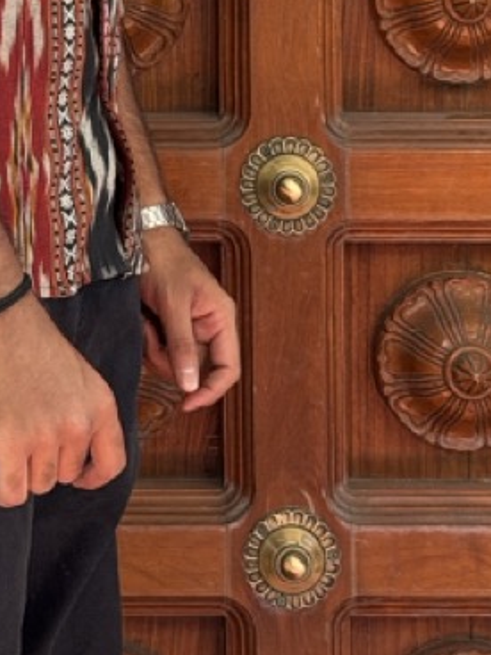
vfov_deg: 11.3
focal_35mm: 167
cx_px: -43
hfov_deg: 8.8
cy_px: -365
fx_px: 3158
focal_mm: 6.76
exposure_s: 1/106
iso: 100
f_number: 1.78
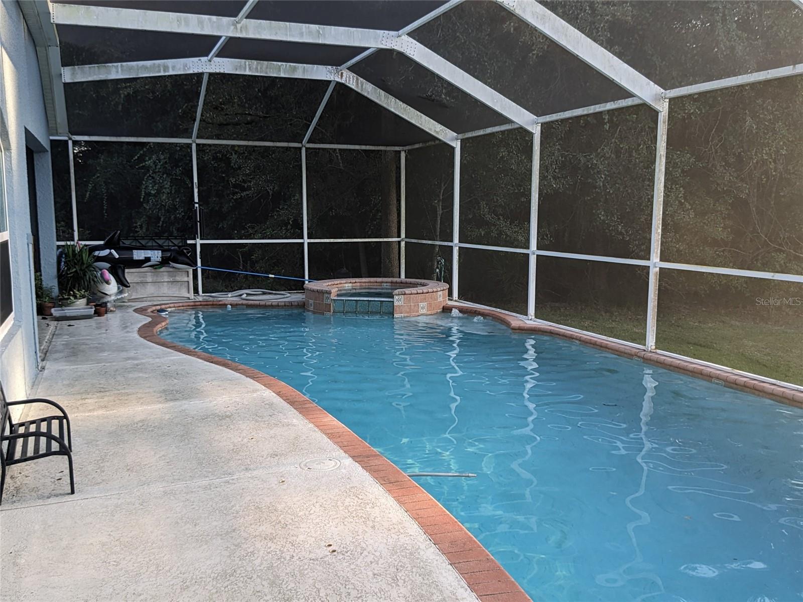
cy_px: 301
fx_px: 557
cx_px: 402
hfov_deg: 71.6
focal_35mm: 24
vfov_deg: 56.8
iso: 48
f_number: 1.7
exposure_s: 1/132
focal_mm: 4.53
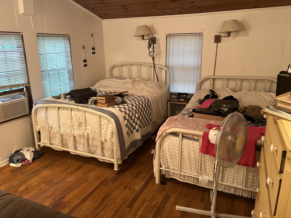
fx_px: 219
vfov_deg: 53.1
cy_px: 109
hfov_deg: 67.3
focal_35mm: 26
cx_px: 146
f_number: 1.6
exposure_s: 1/40
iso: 500
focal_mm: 5.1
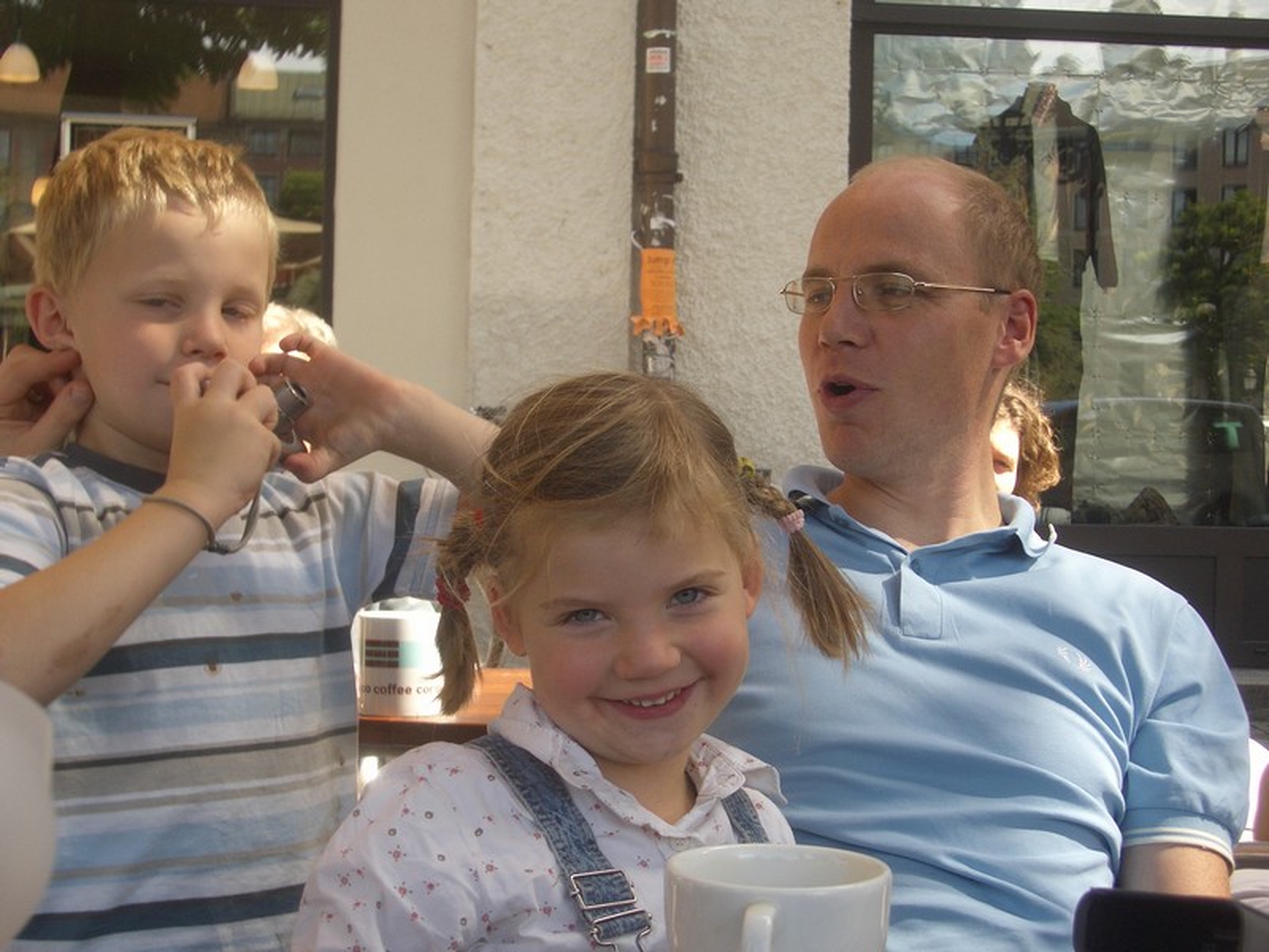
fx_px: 1796
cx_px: 634
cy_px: 476
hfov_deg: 38.9
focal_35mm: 49
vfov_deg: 29.7
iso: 50
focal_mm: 8.2
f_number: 3.1
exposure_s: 1/200
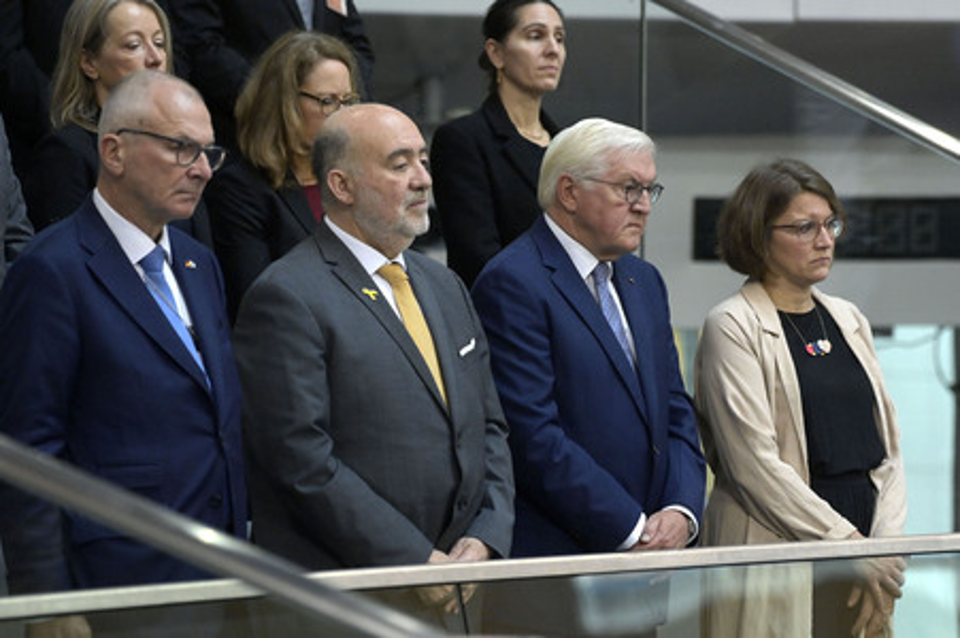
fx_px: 6129
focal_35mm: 230
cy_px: 319
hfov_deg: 9.0
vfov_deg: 6.0
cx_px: 480
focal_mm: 230
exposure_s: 1/250
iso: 8000
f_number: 5.6
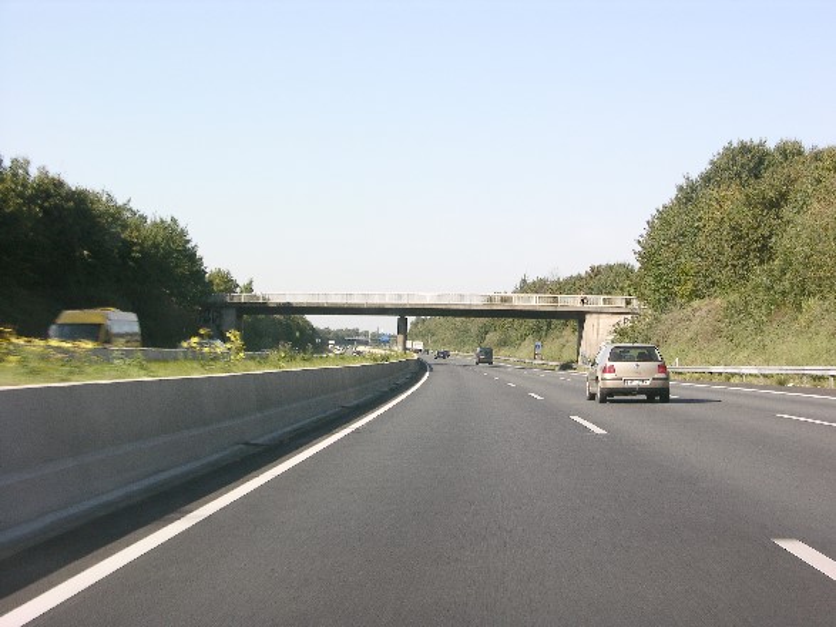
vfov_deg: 23.6
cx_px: 418
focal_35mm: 62
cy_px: 314
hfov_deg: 31.2
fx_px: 1497
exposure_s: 1/132
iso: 50
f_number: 5.7
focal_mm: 15.7
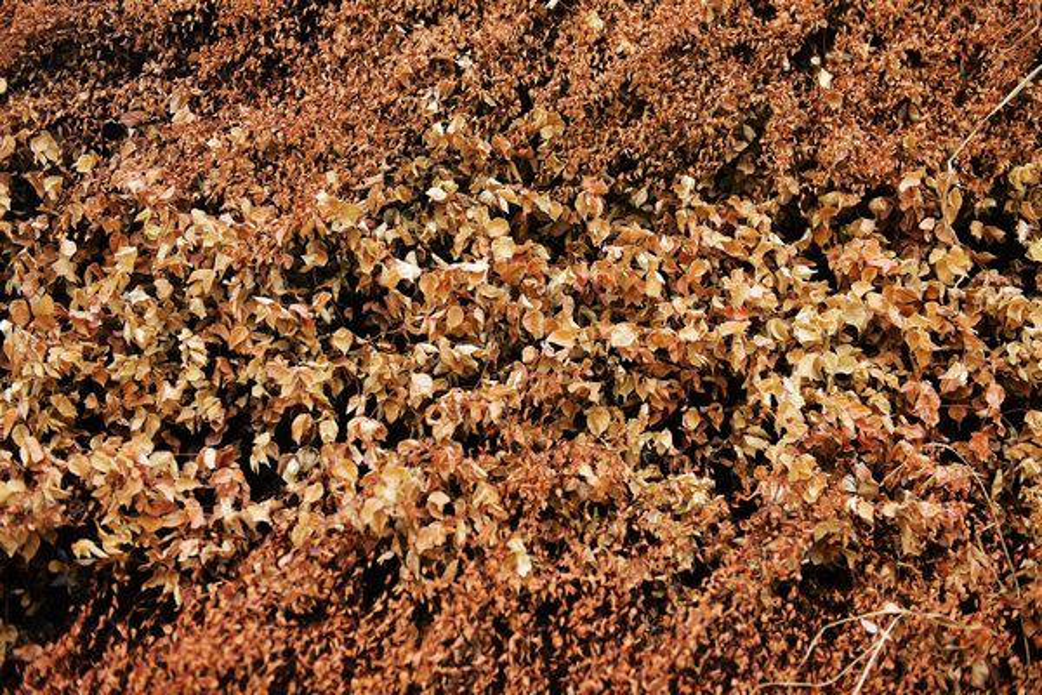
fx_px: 1302
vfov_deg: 29.9
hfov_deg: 43.6
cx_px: 521
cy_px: 348
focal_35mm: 45
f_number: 3.2
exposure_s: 1/200
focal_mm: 45
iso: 100
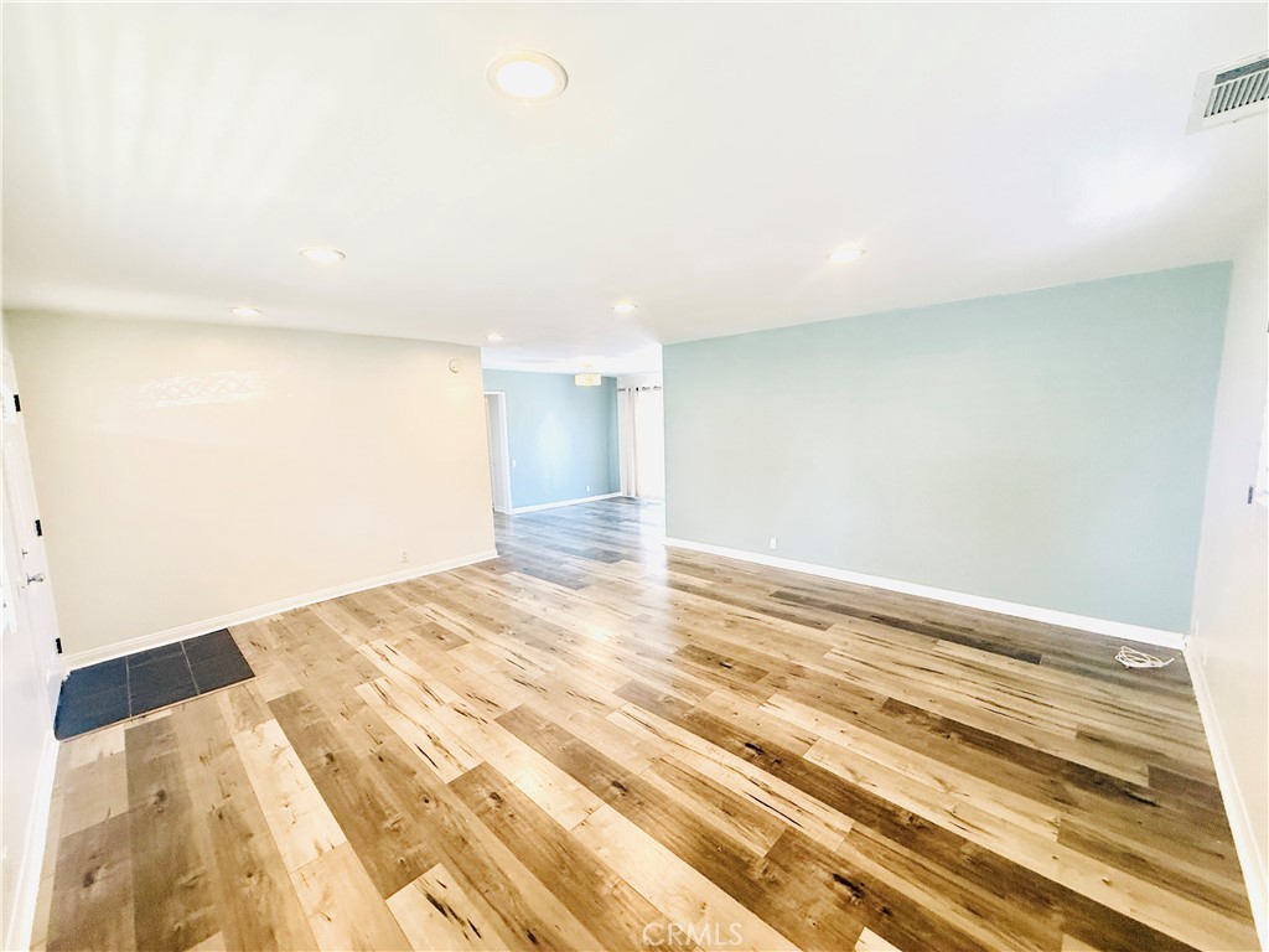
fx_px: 513
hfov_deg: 102.1
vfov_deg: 85.7
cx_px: 634
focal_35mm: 14
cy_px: 476
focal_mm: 2.22
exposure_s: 1/120
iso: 200
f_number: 2.2
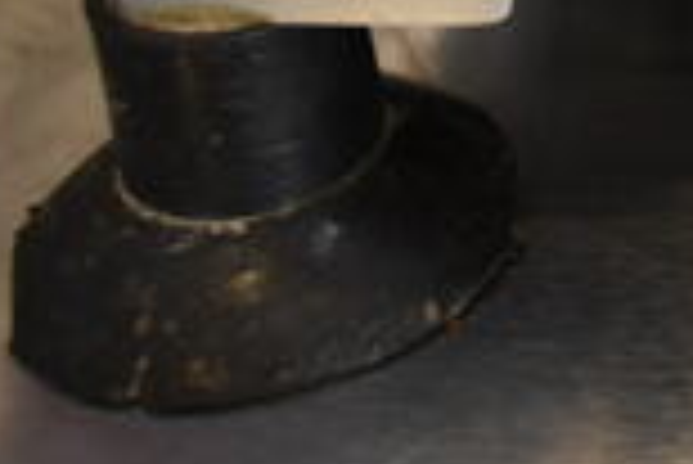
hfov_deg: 16.5
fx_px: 2062
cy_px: -347
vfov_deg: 11.9
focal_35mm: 107
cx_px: 1170
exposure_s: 1/30
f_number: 3.5
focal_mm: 18
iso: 500
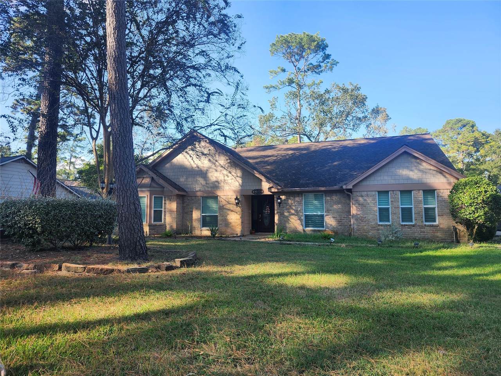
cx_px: 250
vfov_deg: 58.9
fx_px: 333
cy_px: 188
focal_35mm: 23
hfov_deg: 73.9
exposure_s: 1/426
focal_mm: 5.54
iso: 25
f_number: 1.8
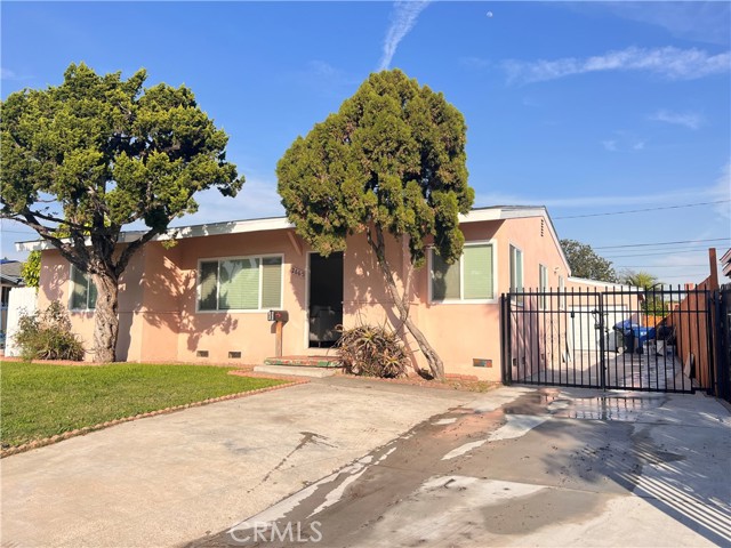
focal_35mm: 26
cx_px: 366
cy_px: 274
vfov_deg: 53.1
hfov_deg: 67.3
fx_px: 549
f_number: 1.5
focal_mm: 5.7
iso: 50
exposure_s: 1/2353
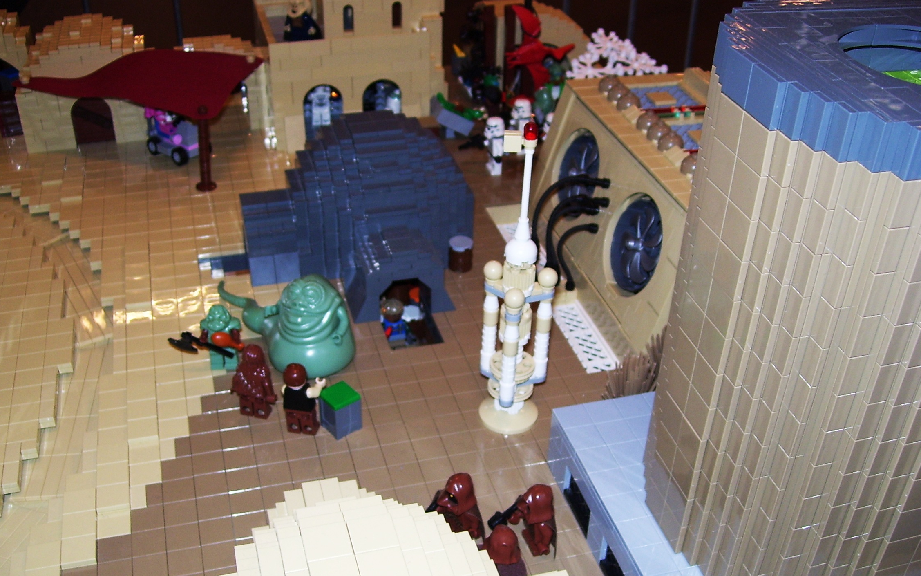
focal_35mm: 39
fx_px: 979
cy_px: 336
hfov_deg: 50.4
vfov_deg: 32.7
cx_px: 452
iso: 80
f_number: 2.7
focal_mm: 6
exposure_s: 1/60
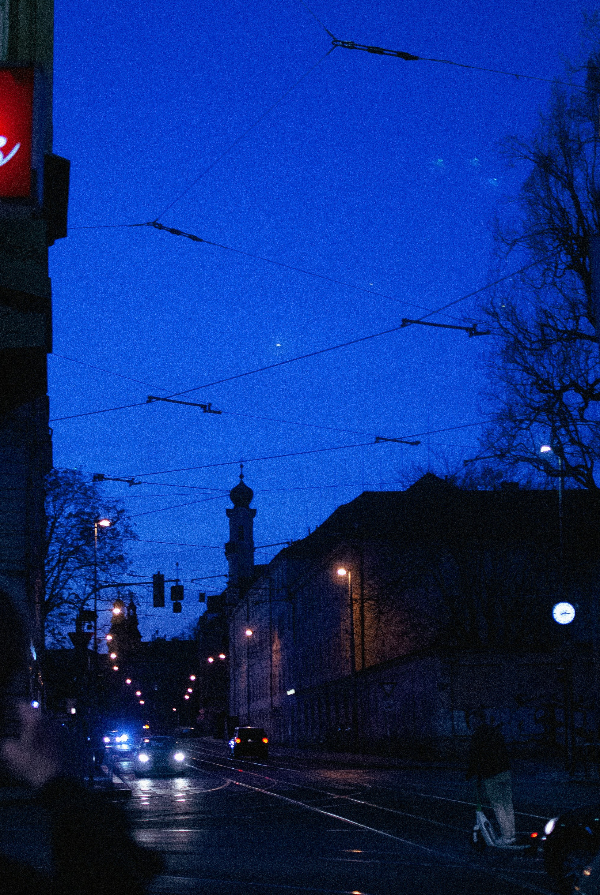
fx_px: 1711
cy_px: 461
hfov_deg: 19.9
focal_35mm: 69
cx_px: 302
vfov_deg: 29.3
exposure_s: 1/160
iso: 800
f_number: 1.8
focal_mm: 35
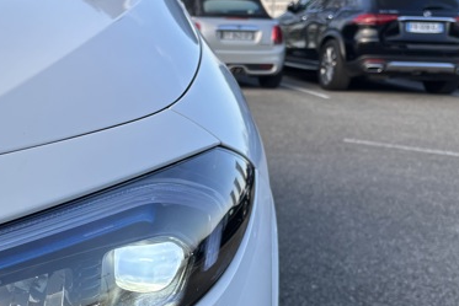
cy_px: 229
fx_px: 740
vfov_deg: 23.2
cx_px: 102
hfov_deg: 33.6
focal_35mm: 58
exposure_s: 1/872
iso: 50
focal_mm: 5.96
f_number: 1.6
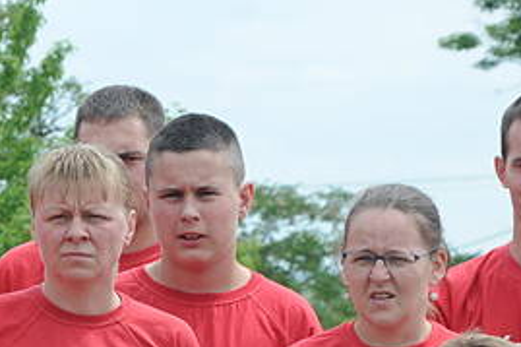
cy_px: 453
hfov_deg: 5.1
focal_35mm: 403
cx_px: 15
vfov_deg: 3.4
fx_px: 5822
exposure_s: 1/1000
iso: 500
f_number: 8
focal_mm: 85
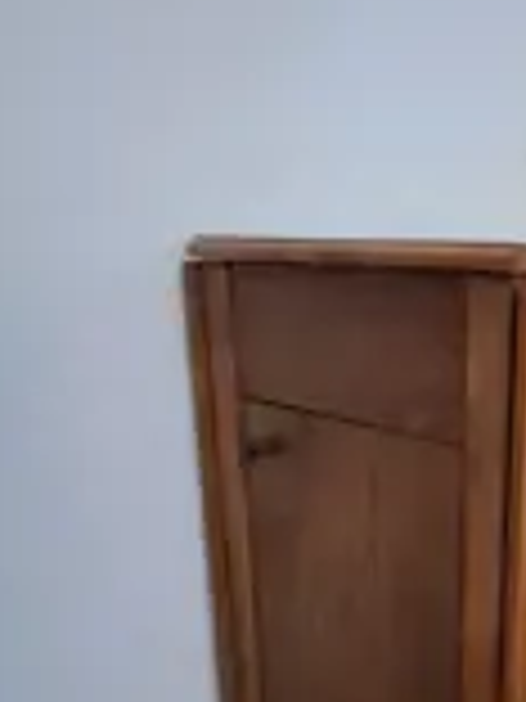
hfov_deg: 32.9
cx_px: 499
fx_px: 831
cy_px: 540
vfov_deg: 44.0
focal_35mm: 41
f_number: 2.2
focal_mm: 1.64
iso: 320
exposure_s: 1/7
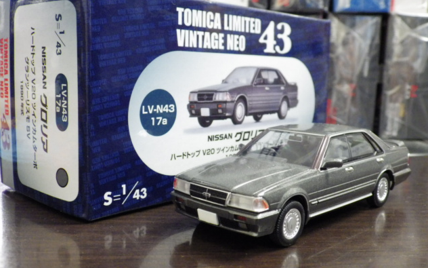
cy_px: 139
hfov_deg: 45.3
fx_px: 513
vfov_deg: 29.2
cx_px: 215
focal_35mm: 44
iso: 1000
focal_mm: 7.4
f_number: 3.6
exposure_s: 1/25
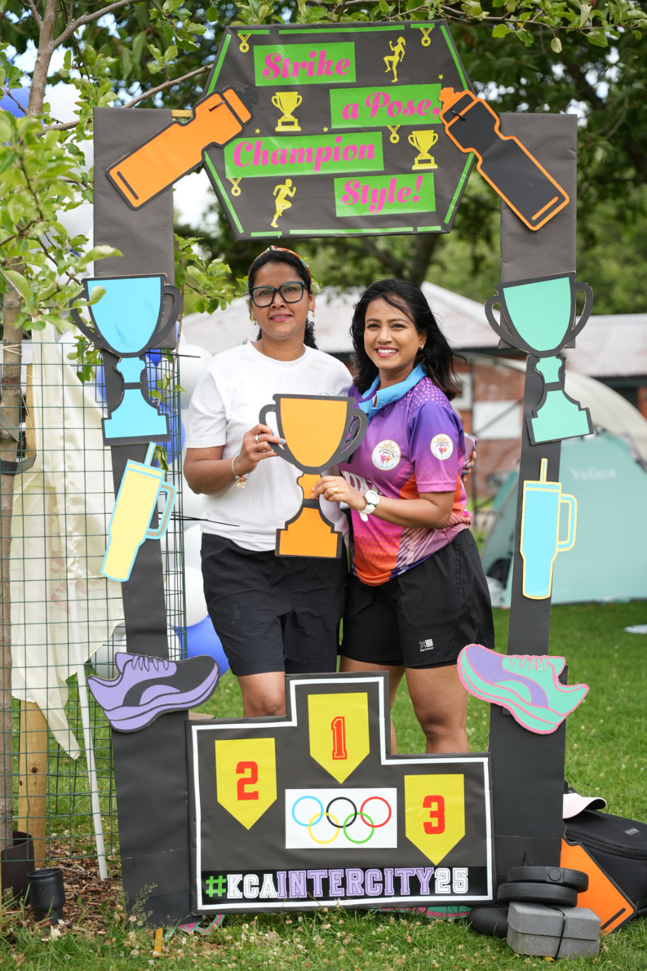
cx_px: 324
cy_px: 486
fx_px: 1887
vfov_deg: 28.8
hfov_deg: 19.5
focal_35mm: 70
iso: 250
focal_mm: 70
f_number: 2.8
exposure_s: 1/800
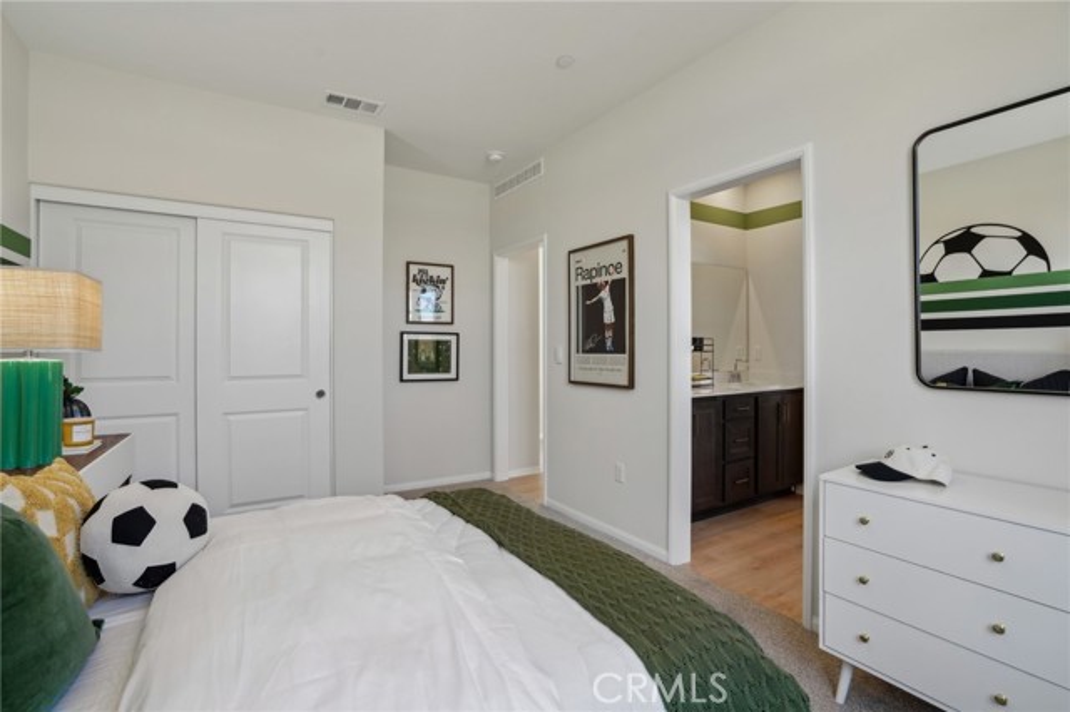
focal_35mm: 16
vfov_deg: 73.7
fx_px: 475
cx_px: 535
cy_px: 356
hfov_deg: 96.8
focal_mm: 16
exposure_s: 1/30
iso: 320
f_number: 7.1
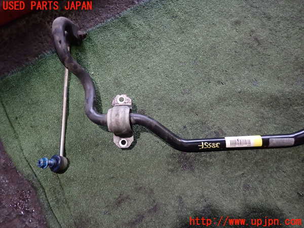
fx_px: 220
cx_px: 152
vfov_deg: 54.9
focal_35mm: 25
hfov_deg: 69.4
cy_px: 114
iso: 400
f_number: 2
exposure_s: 1/30
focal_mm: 4.5
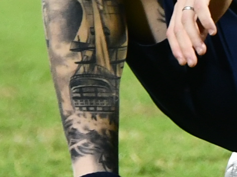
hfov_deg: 1.0
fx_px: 14011
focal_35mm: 2047
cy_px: -67
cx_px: 229
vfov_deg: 0.7
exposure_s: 1/320
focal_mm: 160
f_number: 2.8
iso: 800
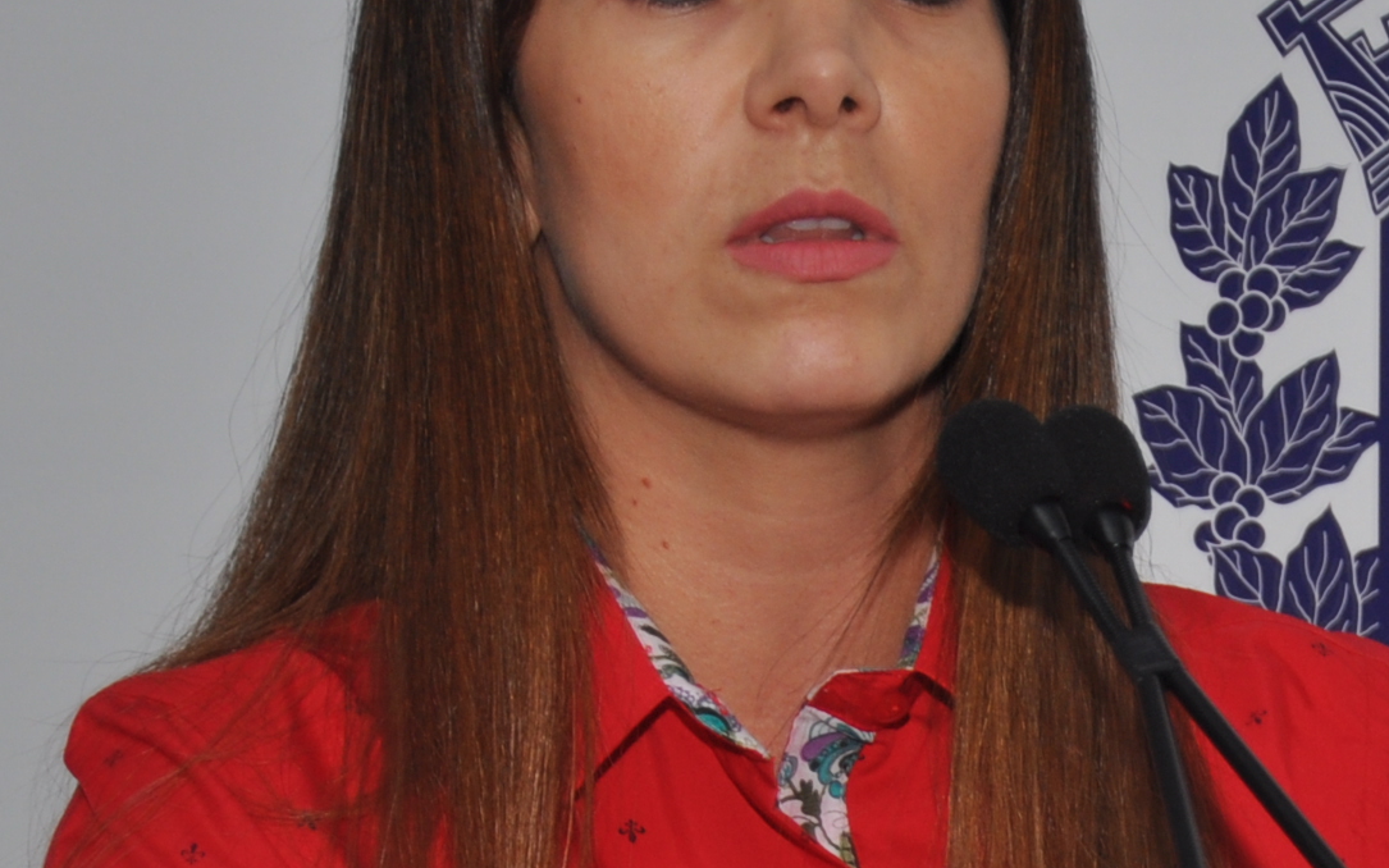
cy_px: 823
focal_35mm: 181
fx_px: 6851
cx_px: 1024
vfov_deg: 7.2
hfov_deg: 11.5
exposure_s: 1/60
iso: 200
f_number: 4.5
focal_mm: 40
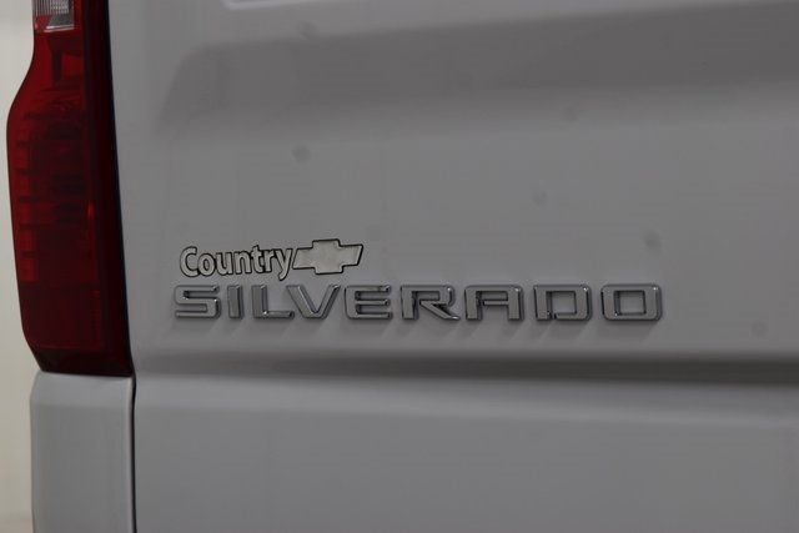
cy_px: 266
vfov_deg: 13.0
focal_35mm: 105
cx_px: 400
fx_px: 2331
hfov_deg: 19.5
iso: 560
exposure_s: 1/30
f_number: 7.1
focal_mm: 70
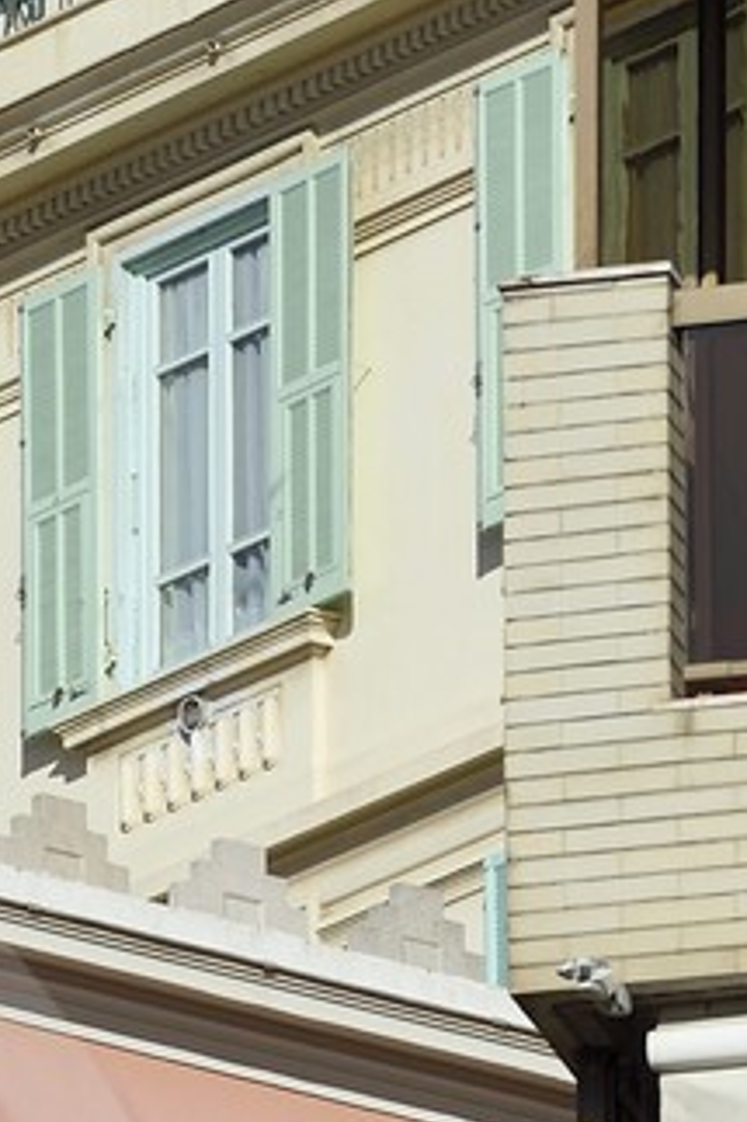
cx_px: -820
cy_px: 1636
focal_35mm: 991
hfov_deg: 1.4
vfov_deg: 2.1
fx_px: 30876
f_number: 13
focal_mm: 200
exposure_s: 1/320
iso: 200
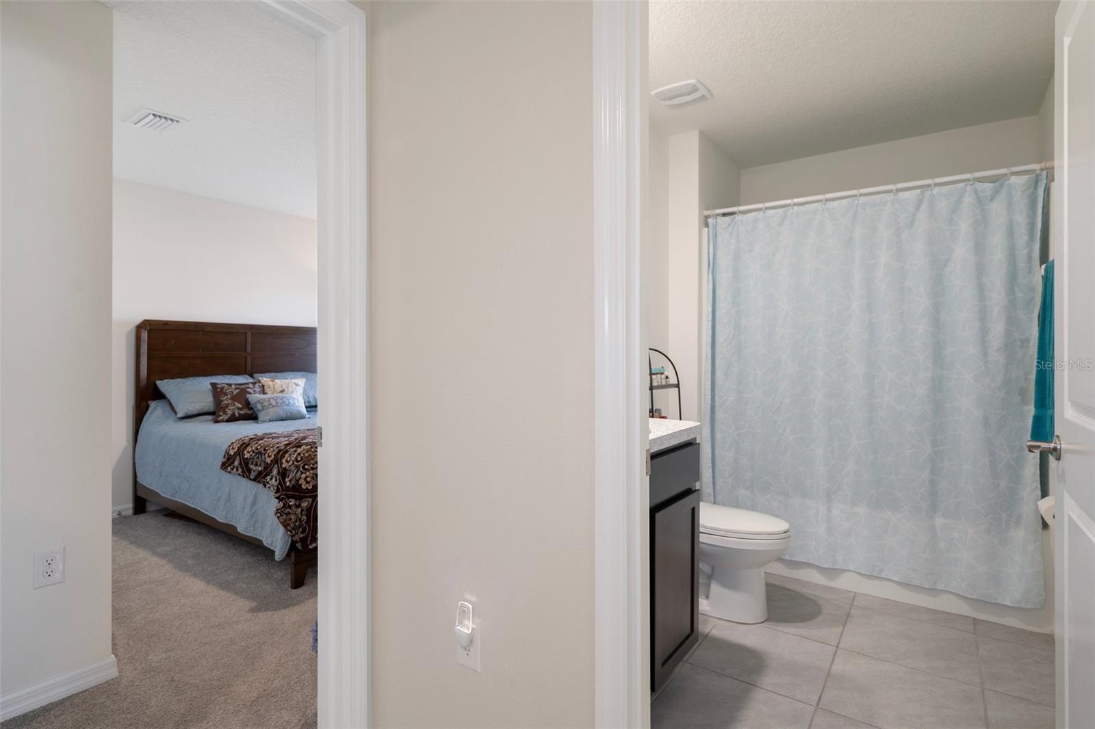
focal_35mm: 18
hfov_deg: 90.0
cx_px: 548
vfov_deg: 67.4
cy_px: 364
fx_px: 547
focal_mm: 18
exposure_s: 2
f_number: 8
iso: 320
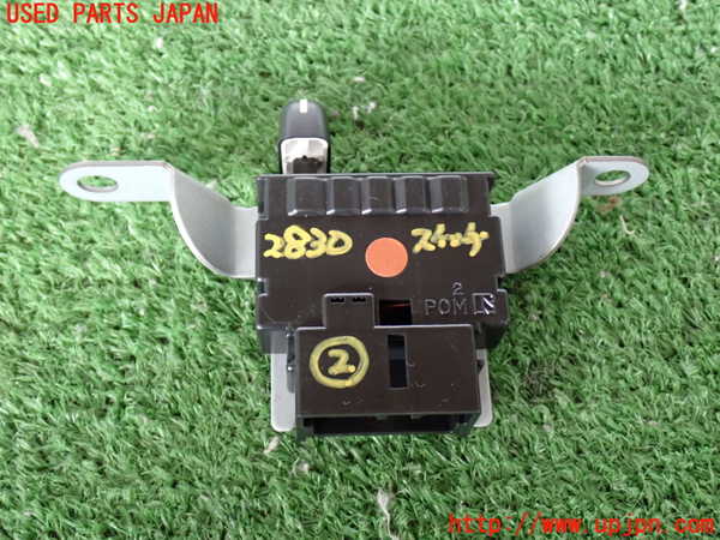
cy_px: 270
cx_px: 360
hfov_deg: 40.4
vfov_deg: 30.9
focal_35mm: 47
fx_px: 978
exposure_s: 1/50
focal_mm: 8.4
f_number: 3.1
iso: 640
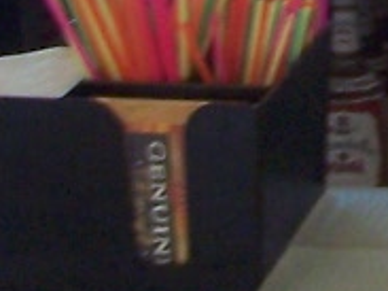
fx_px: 2498
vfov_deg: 6.3
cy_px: -425
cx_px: 895
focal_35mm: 223
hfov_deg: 8.2
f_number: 2.7
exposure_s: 1/8
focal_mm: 5.6
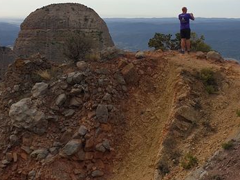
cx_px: 129
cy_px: 46
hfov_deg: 32.2
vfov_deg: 24.2
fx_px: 416
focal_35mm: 60
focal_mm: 4.3
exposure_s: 1/1160
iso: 50
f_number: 2.4
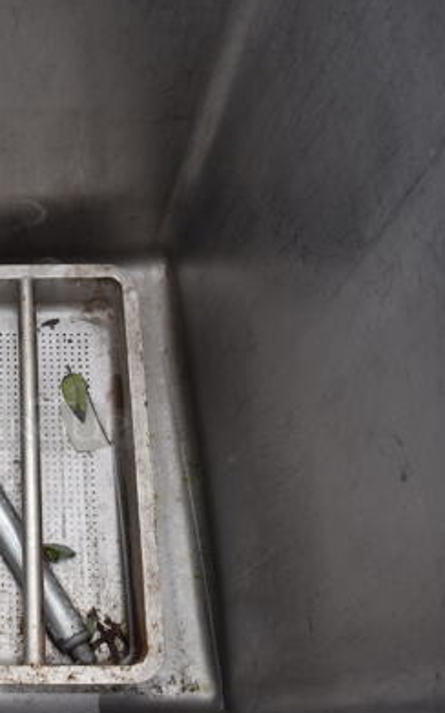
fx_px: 835
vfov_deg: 46.2
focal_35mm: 43
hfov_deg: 27.1
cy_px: 352
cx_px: -58
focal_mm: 18
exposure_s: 1/200
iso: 200
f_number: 6.3
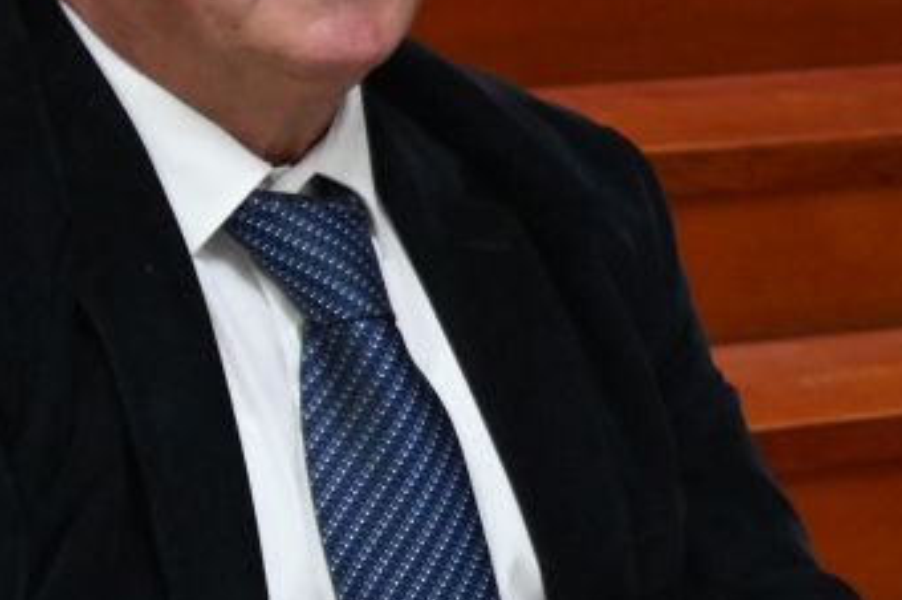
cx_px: 1048
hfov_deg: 6.4
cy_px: 64
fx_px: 7960
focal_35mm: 318
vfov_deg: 4.3
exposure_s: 1/125
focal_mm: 50
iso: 1600
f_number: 4.5
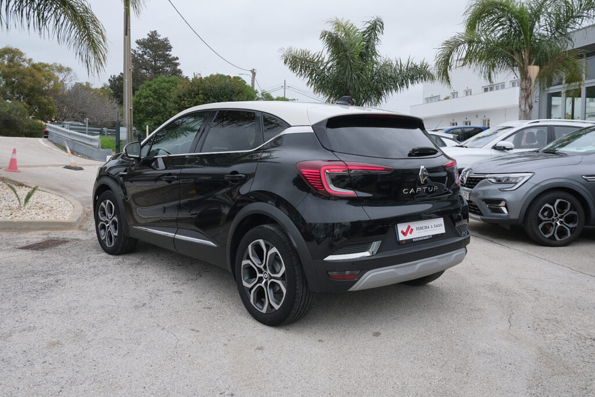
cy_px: 198
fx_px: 496
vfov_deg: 43.6
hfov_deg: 61.9
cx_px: 298
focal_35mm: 30
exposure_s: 1/125
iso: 640
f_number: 9
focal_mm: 20.3
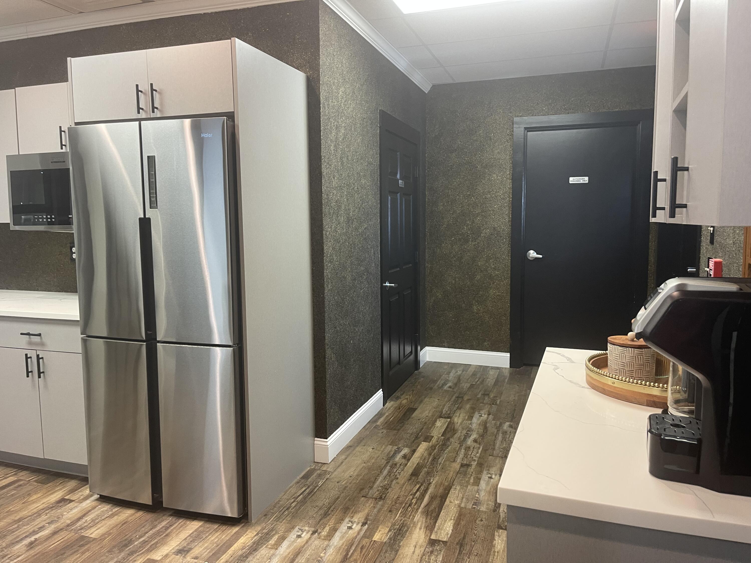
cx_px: 376
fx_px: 542
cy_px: 282
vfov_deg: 54.9
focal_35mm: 25
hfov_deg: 69.4
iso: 160
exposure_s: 1/60
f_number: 1.6
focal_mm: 5.1
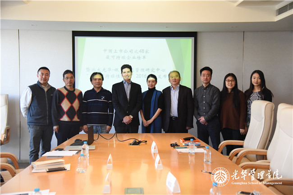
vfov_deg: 28.1
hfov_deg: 41.1
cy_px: 98
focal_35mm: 48
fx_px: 391
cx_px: 146
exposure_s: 1/640
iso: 5000
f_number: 4
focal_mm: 48
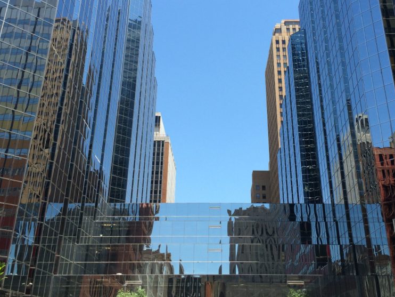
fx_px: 457
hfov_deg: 46.7
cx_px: 217
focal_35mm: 40
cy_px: 102
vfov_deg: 35.7
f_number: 2.2
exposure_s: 1/1282
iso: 32
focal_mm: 4.15
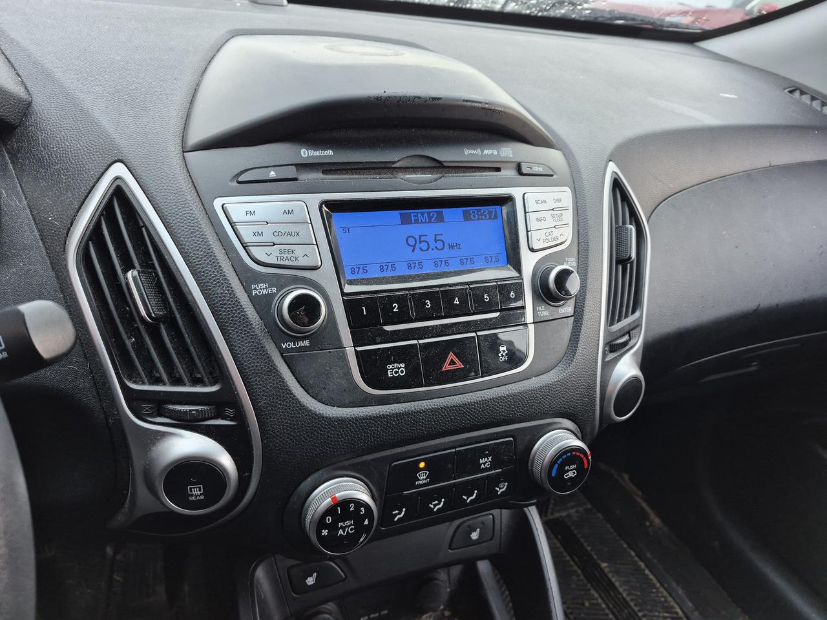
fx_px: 549
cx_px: 414
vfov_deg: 58.9
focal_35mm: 23
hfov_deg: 73.9
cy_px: 310
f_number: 1.8
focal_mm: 5.4
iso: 200
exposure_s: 1/120
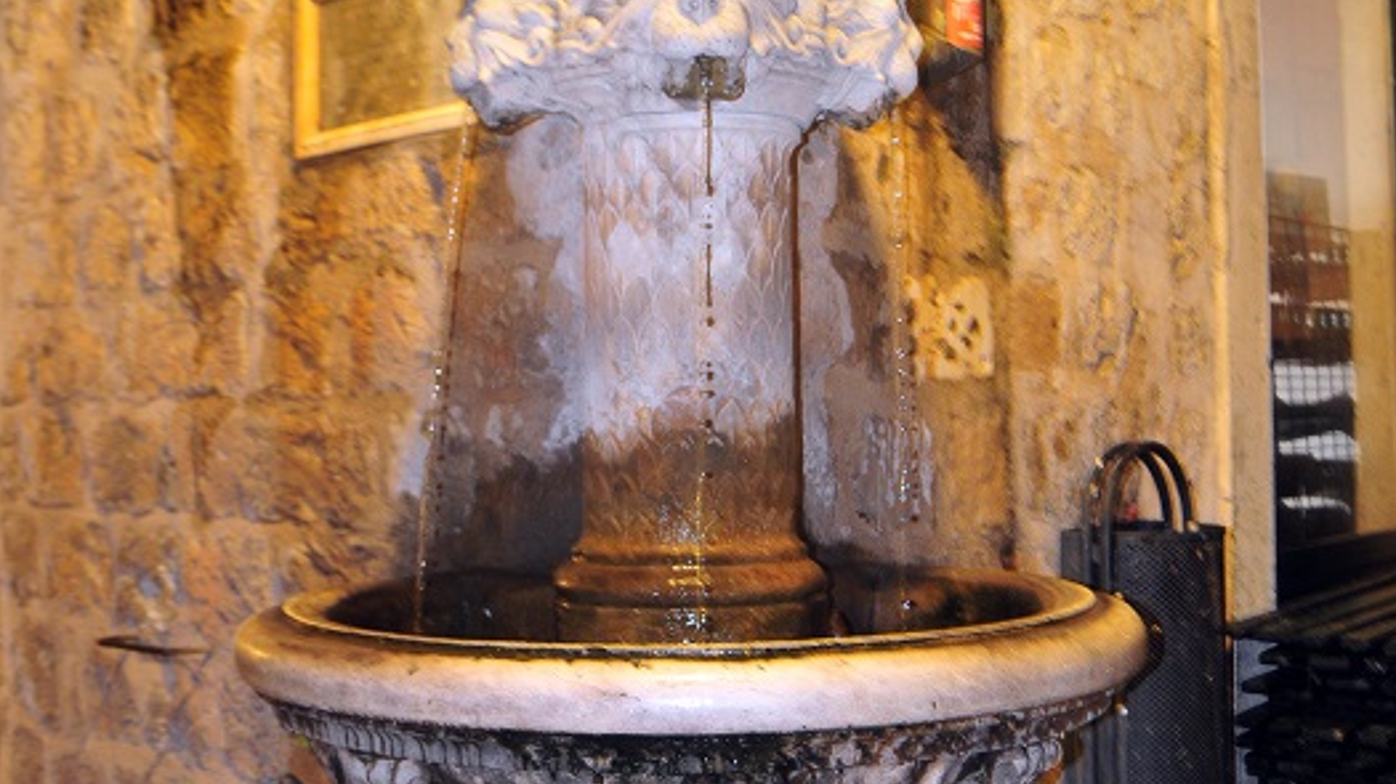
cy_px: 376
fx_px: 1699
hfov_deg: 44.7
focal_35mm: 46
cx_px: 686
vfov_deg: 26.0
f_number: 2.8
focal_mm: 17
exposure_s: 1/8
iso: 400
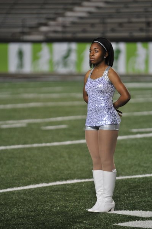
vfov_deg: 6.9
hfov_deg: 4.6
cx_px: 76
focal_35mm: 300
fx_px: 1903
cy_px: 114
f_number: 2.8
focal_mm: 200
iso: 800
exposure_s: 1/400
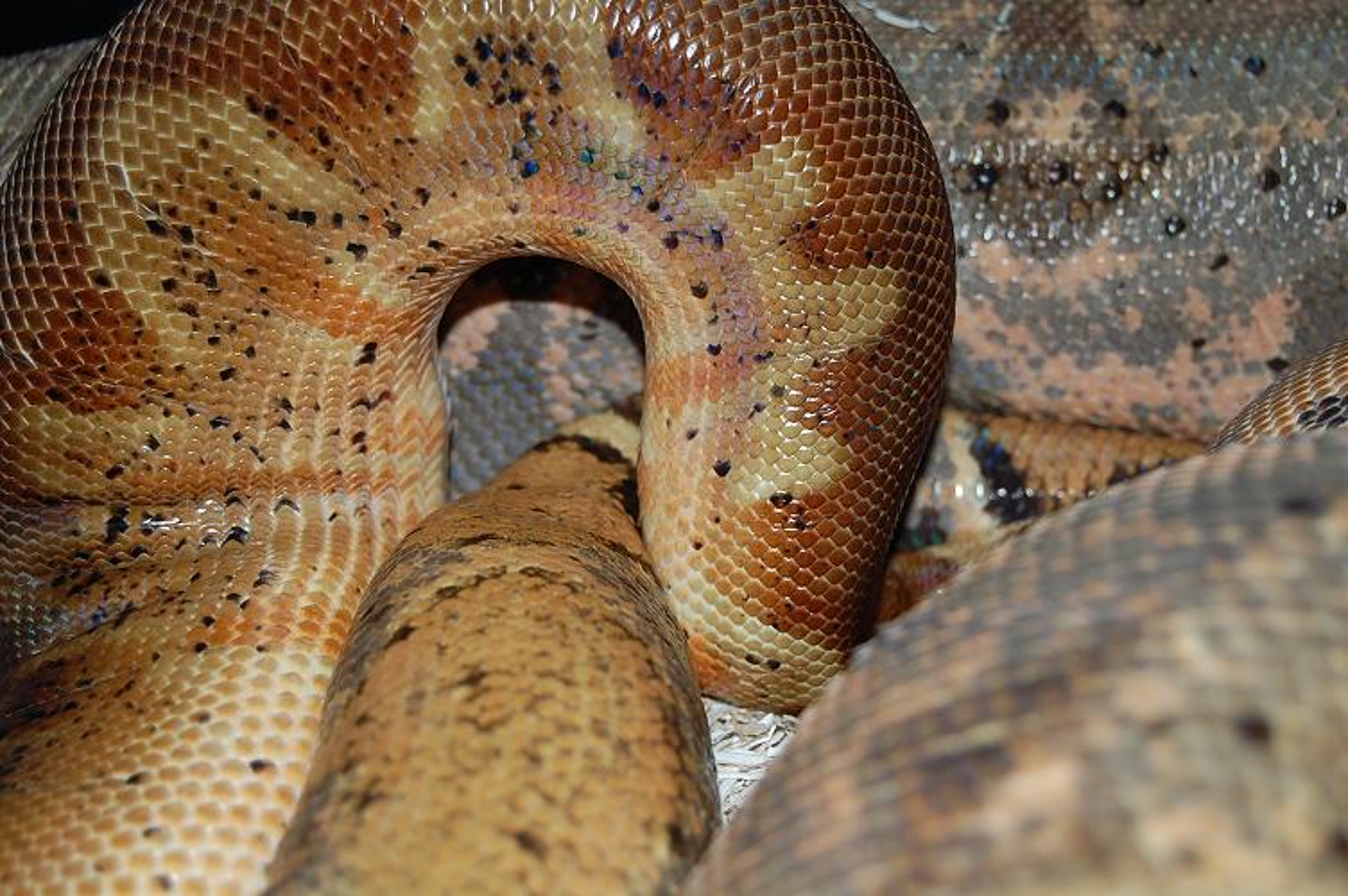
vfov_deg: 18.9
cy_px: 448
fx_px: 2694
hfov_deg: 28.1
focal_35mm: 72
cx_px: 674
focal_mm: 48
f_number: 5.6
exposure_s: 1/60
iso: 400
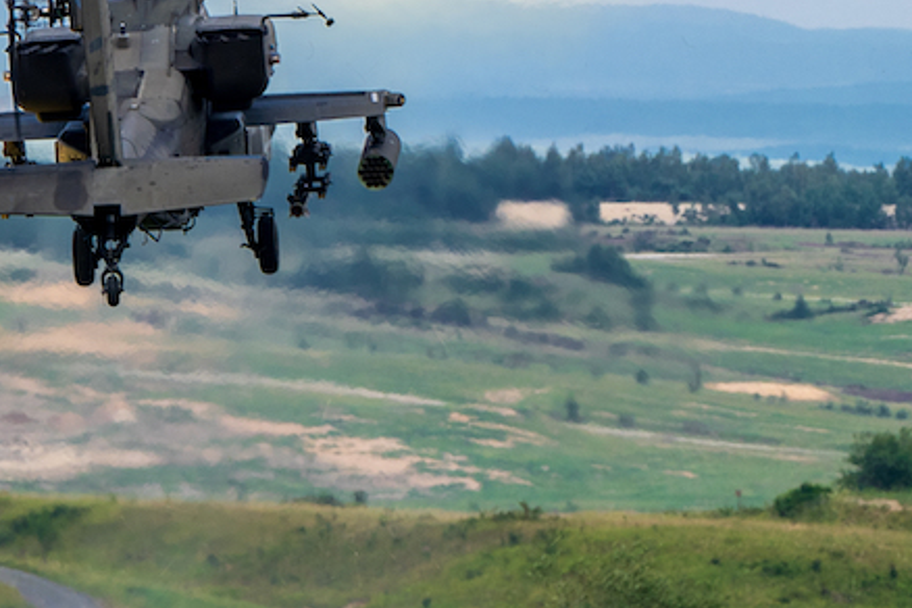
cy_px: 81
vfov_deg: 3.1
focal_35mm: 438
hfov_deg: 4.7
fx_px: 11095
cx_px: 444
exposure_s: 1/160
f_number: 8
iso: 125
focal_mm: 200
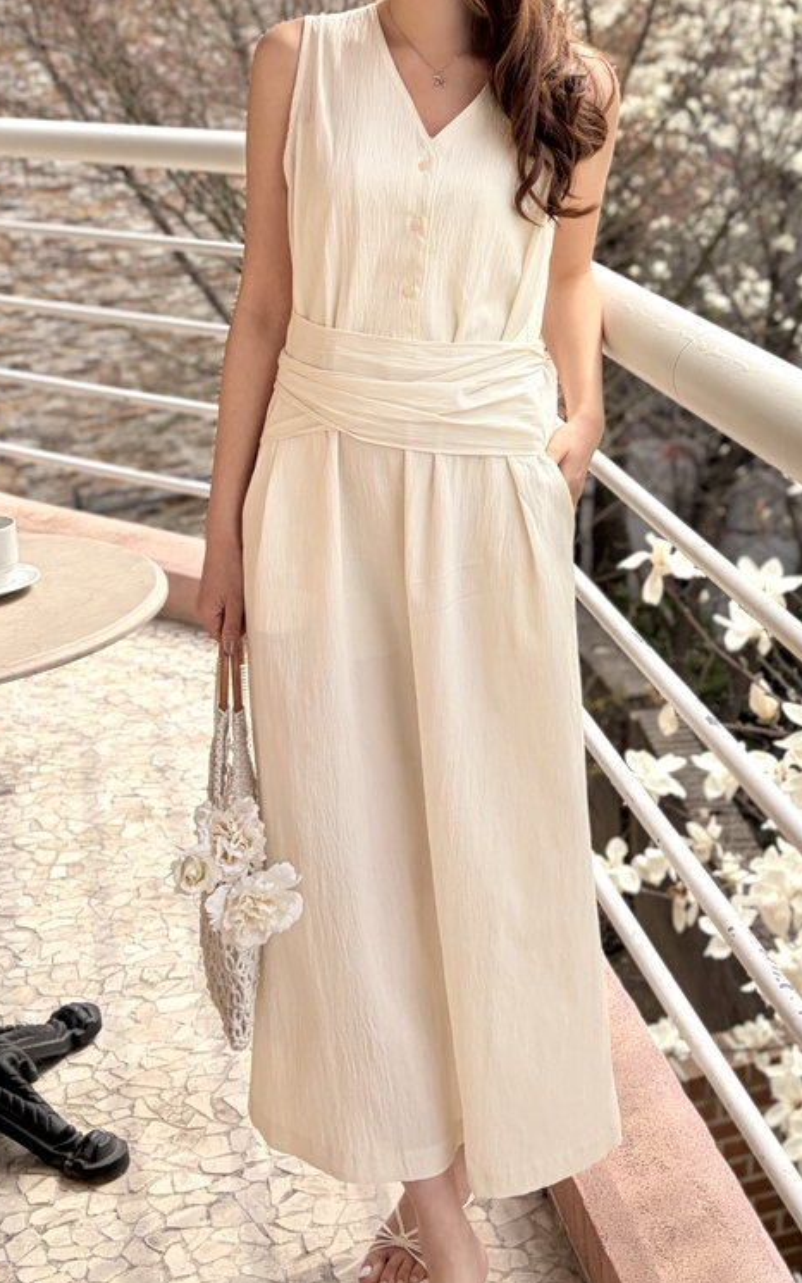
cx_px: 540
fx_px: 1293
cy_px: 775
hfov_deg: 34.1
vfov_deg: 52.4
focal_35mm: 37
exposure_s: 1/2208
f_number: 1.6
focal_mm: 5.96
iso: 50
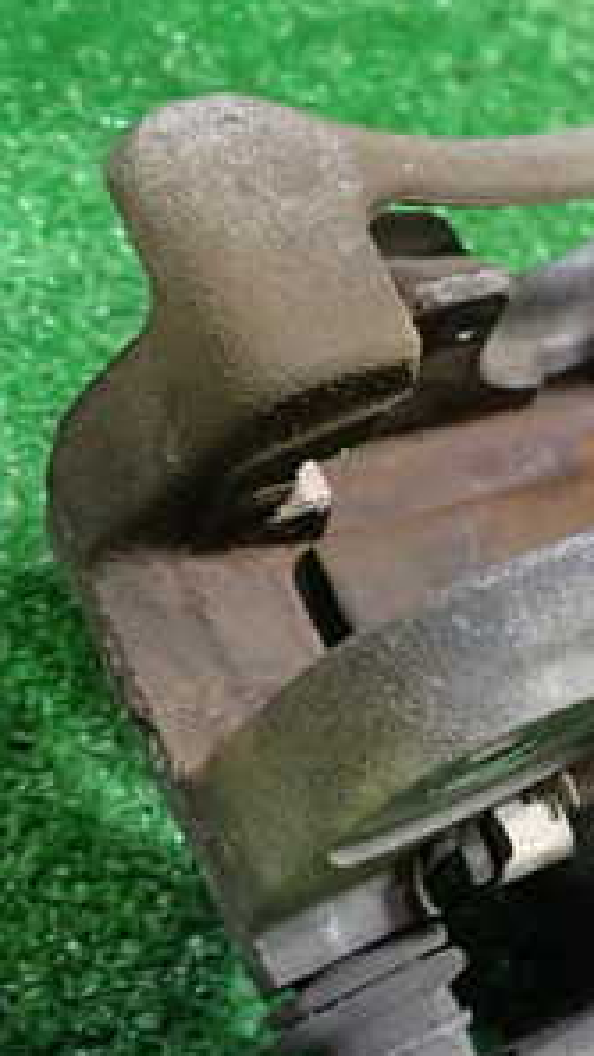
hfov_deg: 20.7
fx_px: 1540
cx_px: 665
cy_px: 708
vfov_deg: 37.4
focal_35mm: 55
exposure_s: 1/30
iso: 320
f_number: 2
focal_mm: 4.5
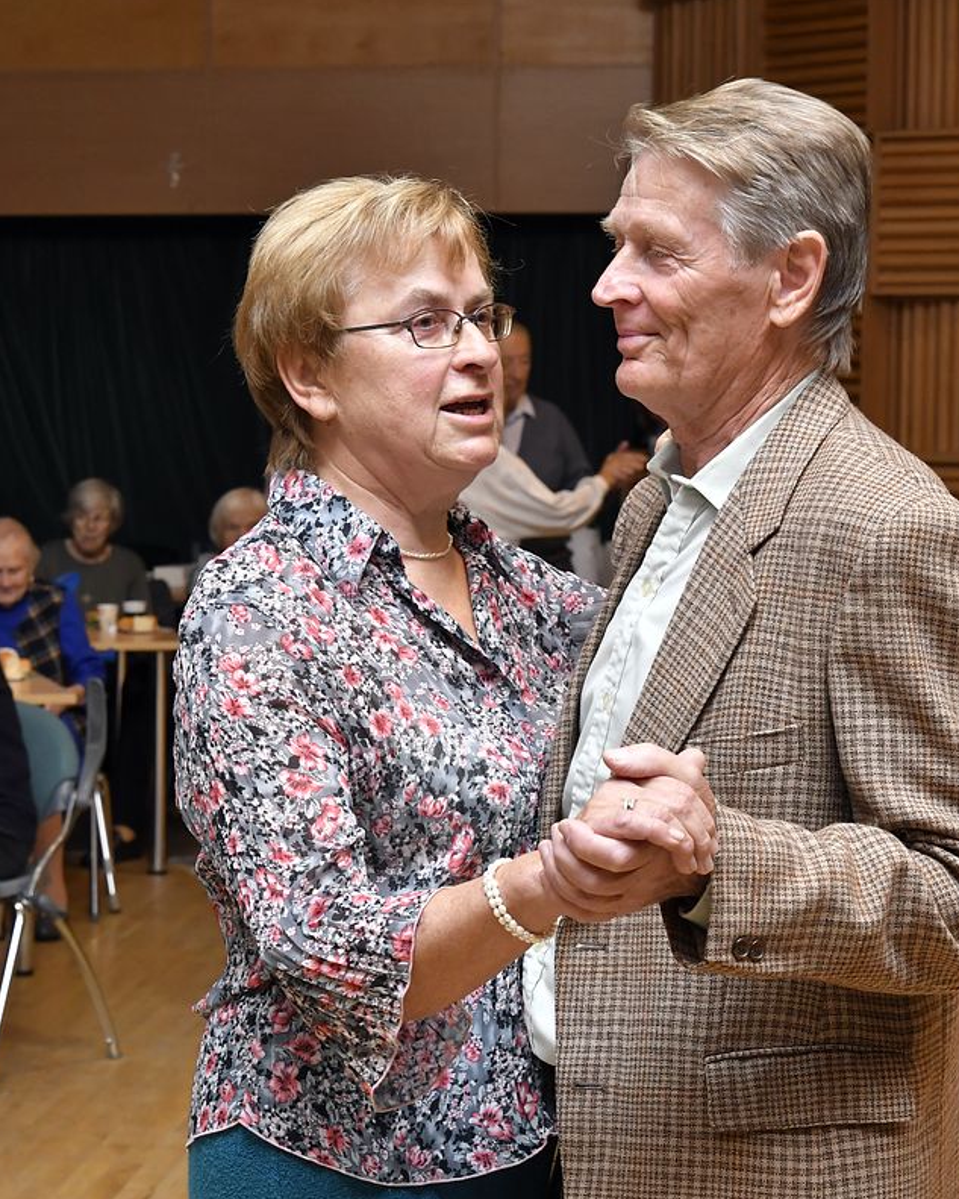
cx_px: 291
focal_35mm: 94
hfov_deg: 16.3
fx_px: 3334
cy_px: 597
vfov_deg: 20.4
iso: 1600
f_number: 6.3
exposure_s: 1/160
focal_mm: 44
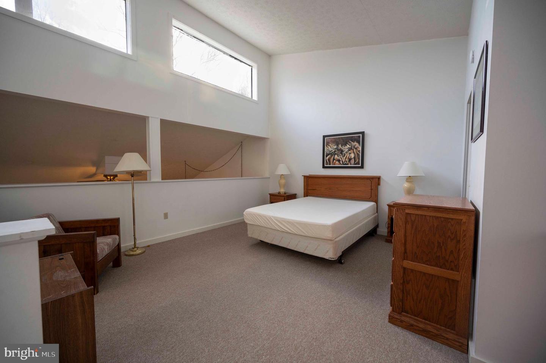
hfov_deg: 104.3
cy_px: 182
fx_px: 212
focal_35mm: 14
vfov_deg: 81.1
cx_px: 273
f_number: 5
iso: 1000
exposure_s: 1/640
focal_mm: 14
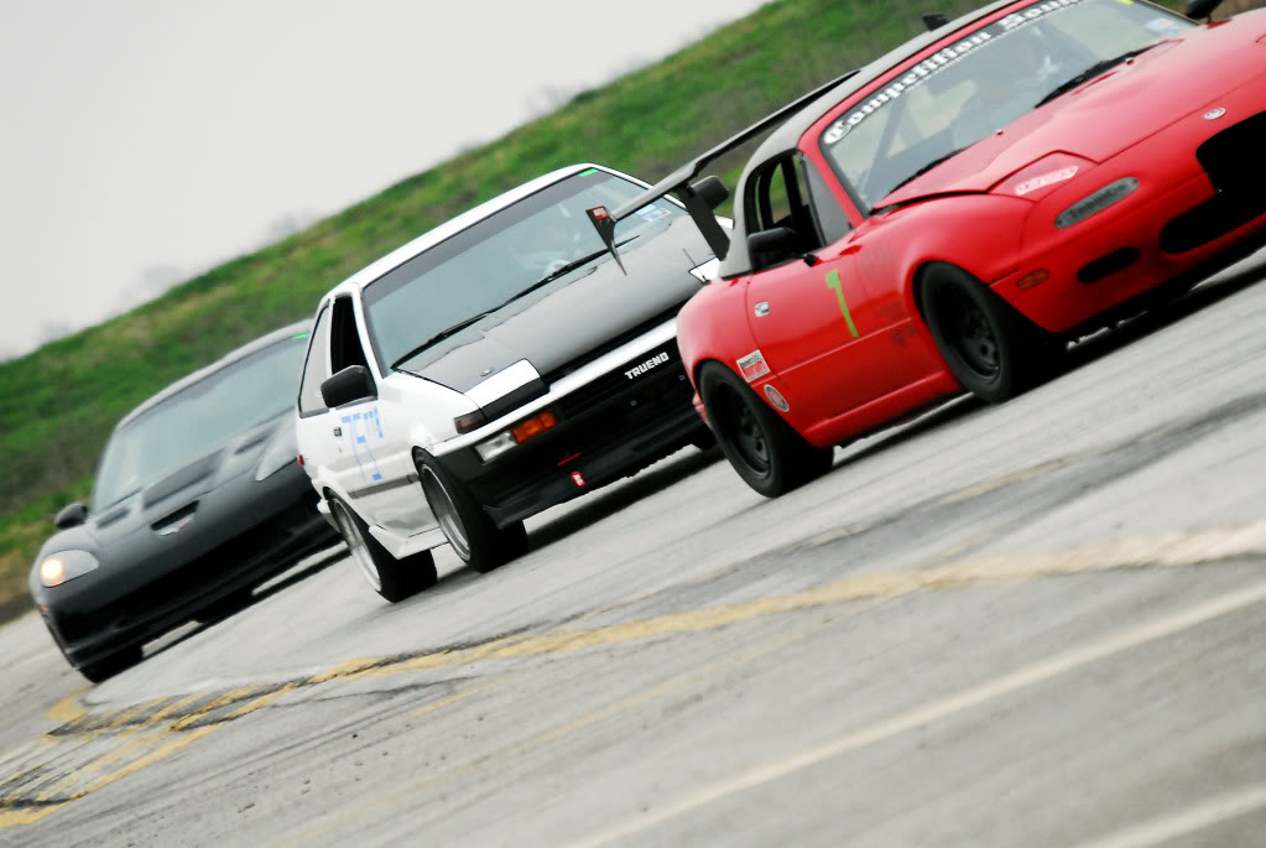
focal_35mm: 480
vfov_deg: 2.9
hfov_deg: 4.3
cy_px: 424
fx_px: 16902
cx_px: 633
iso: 1000
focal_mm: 320
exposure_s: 1/800
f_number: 6.3
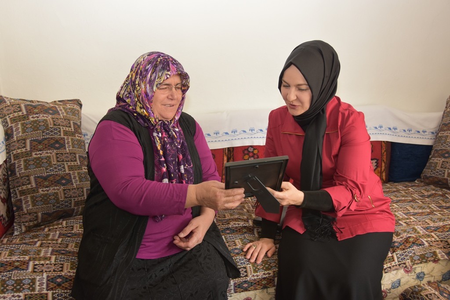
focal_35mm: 36
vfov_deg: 36.9
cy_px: 150
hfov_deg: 53.1
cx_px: 225
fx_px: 450
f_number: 4
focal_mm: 24
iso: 560
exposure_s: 1/60
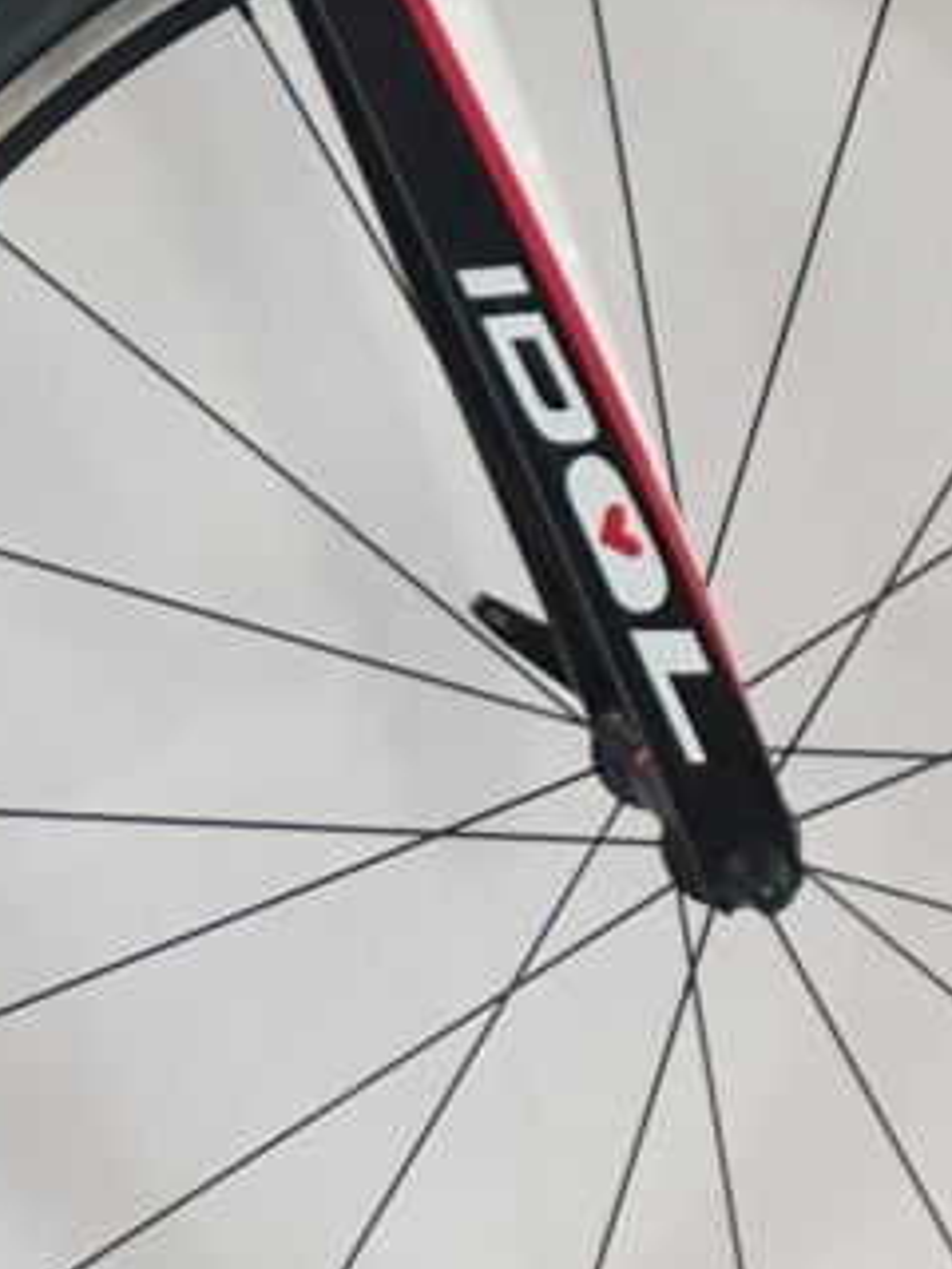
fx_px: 4474
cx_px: -1015
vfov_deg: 15.9
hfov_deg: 11.0
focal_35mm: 122
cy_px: 26
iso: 320
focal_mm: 4.3
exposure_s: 1/33
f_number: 2.4
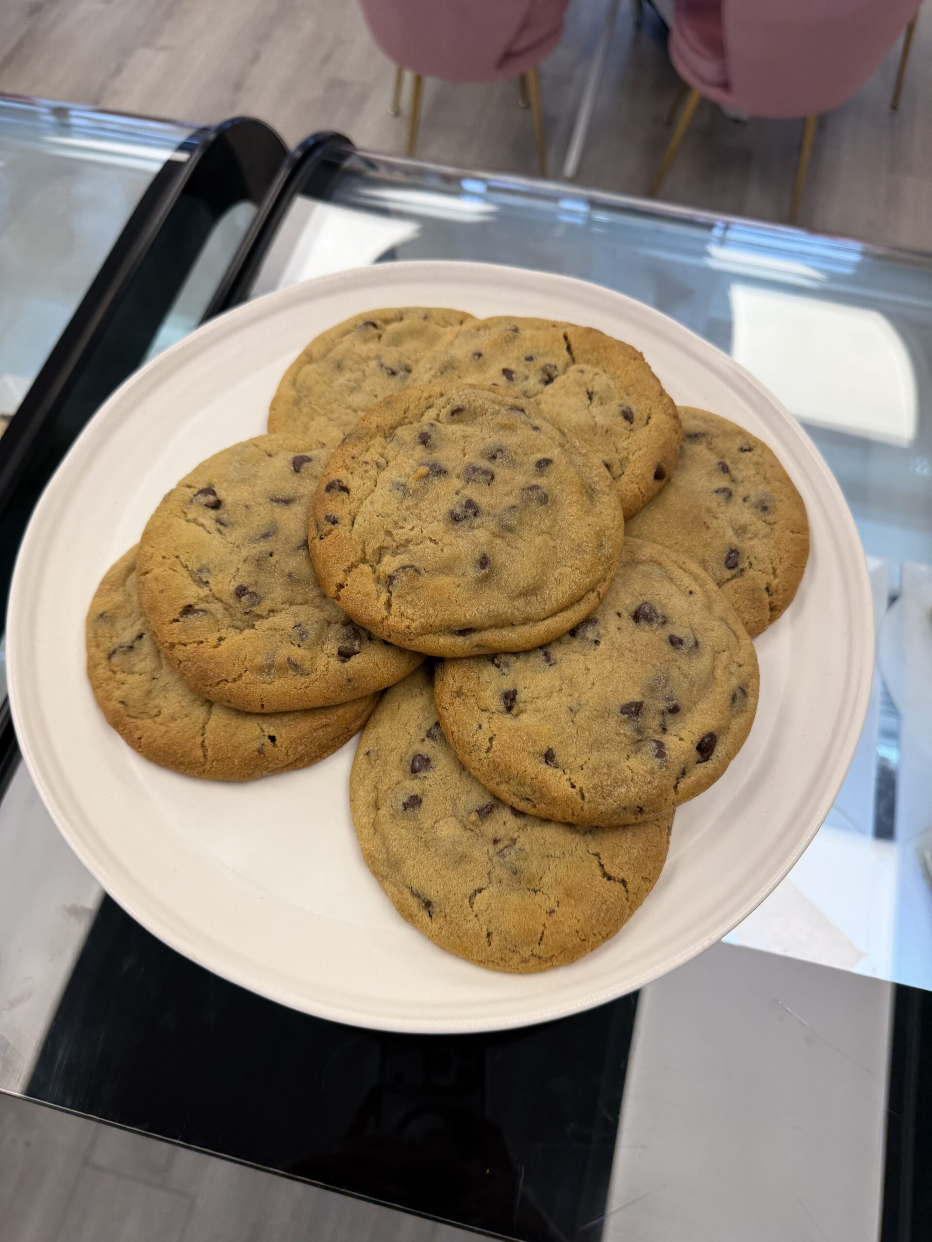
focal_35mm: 24
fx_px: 862
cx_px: 466
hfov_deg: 56.8
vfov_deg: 71.6
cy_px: 621
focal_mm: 6.76
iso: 50
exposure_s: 1/131
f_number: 1.78
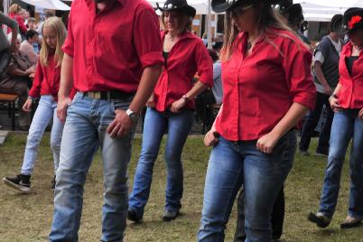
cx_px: 230
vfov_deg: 23.4
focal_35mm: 58
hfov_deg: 34.3
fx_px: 585
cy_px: 128
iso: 200
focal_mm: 14
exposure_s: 1/200
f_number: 5
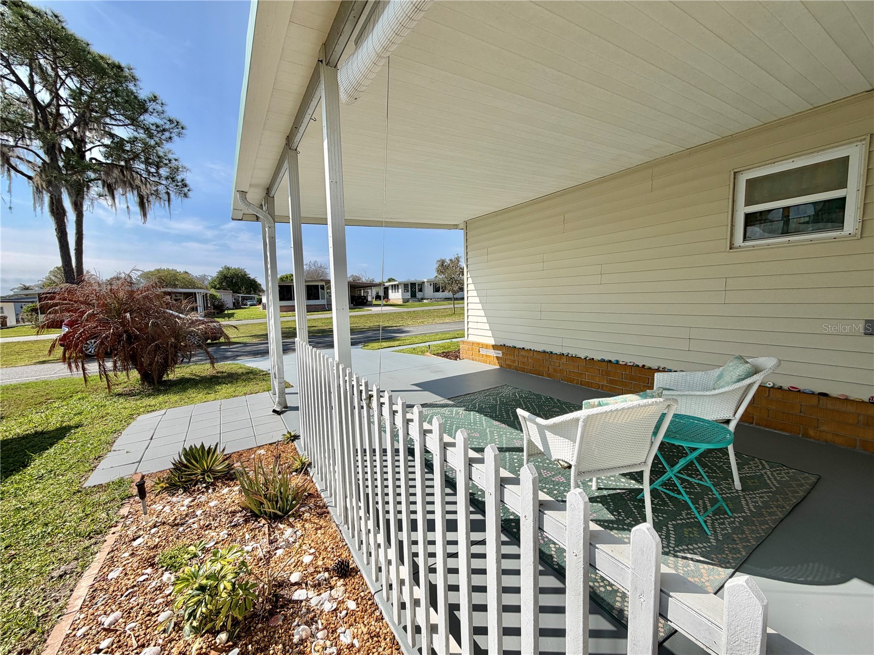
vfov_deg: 85.7
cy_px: 328
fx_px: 353
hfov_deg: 102.1
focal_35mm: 14
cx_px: 437
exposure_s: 1/1033
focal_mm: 2.22
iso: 20
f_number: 2.2
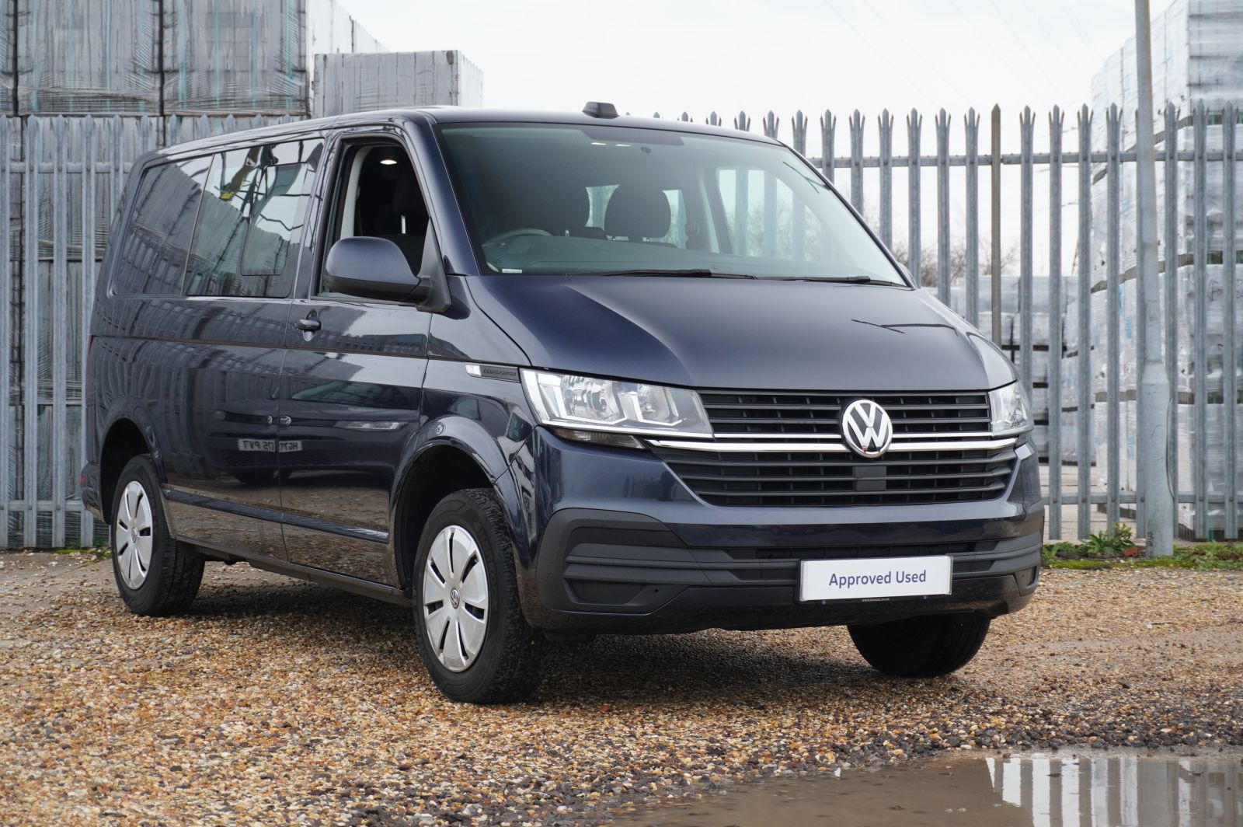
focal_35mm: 69
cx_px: 622
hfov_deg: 29.3
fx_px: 2380
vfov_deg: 19.7
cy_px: 414
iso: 640
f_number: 5.6
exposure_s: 1/90
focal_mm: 46
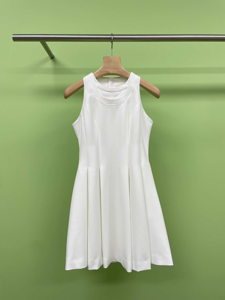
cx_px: 112
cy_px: 150
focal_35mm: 26
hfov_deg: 53.1
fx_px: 225
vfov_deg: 67.3
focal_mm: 4.2
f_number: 1.6
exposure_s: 1/100
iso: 32
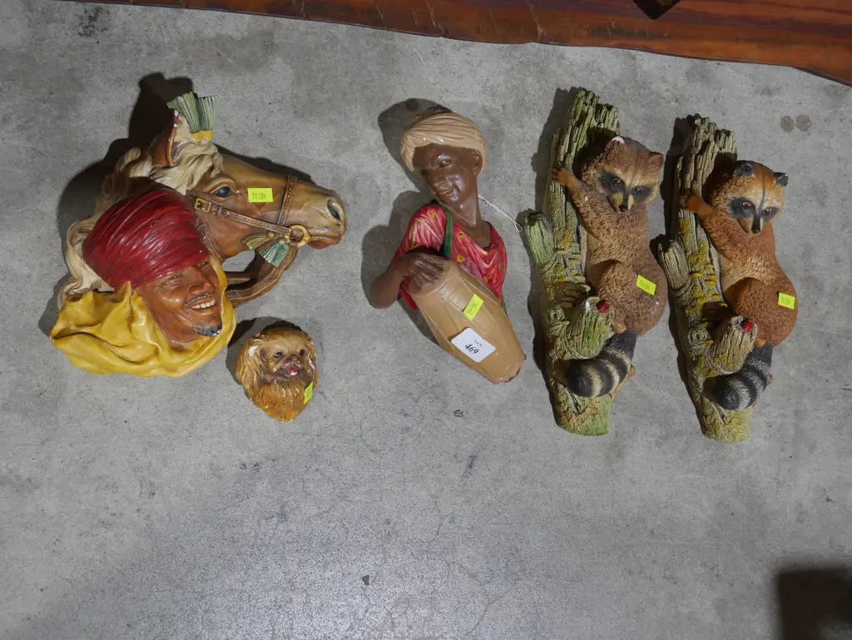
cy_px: 320
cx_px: 426
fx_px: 1231
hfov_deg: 38.2
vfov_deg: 29.1
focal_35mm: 50
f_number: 5.3
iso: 400
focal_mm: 25
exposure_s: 1/60
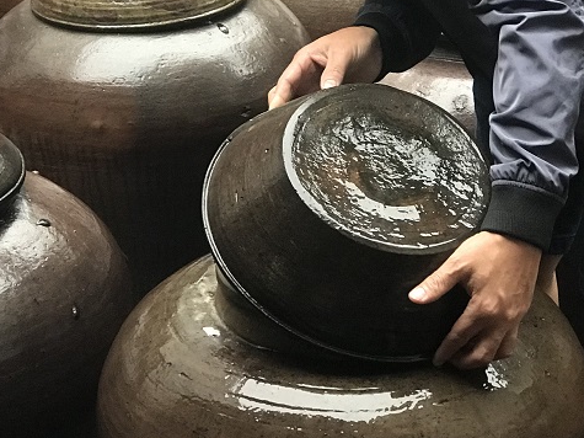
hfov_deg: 18.2
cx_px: 263
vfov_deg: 13.6
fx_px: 1822
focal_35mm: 108
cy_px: 89
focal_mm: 6.6
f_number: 2.8
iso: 160
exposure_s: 1/50
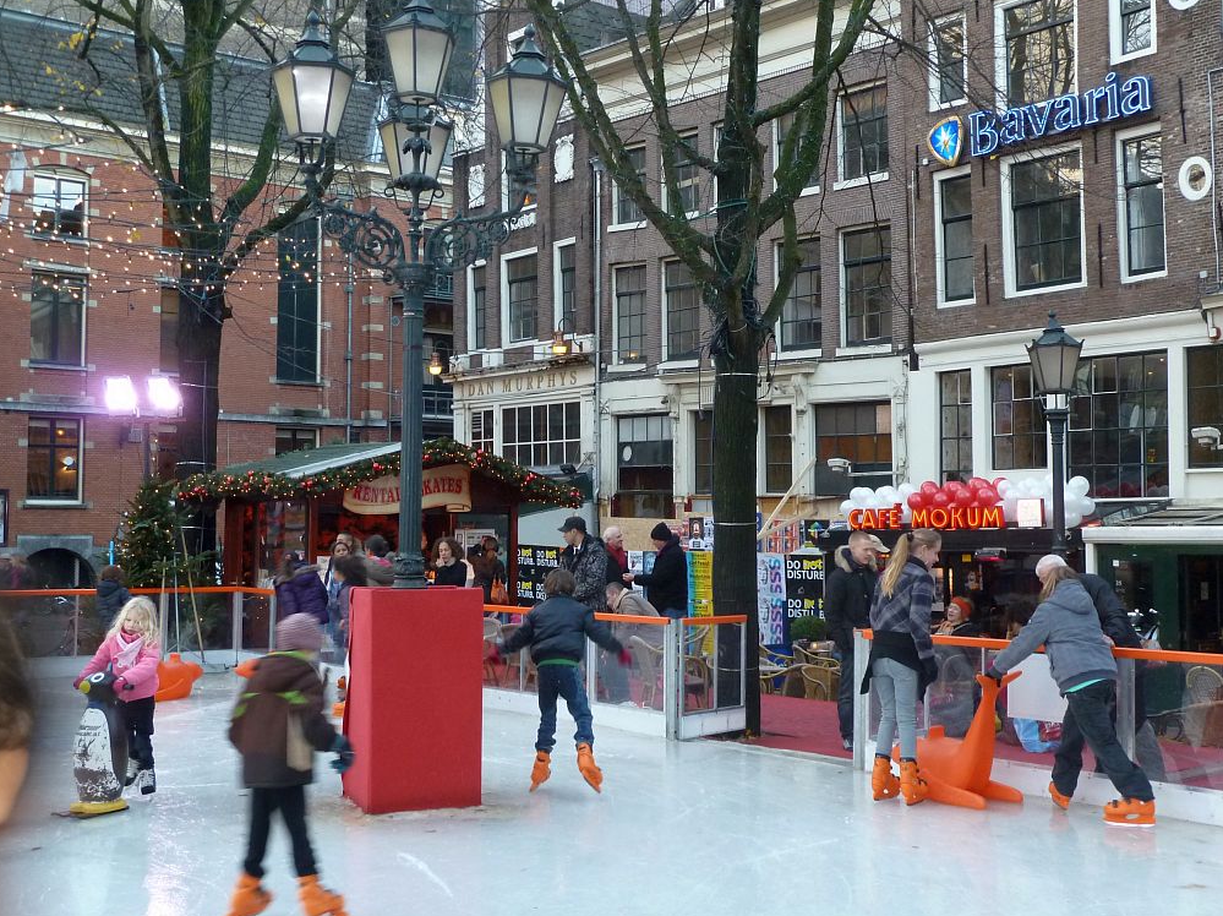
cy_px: 452
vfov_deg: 35.1
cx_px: 618
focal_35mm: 41
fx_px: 1448
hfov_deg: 45.8
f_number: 3.6
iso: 200
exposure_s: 1/30
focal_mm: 6.5
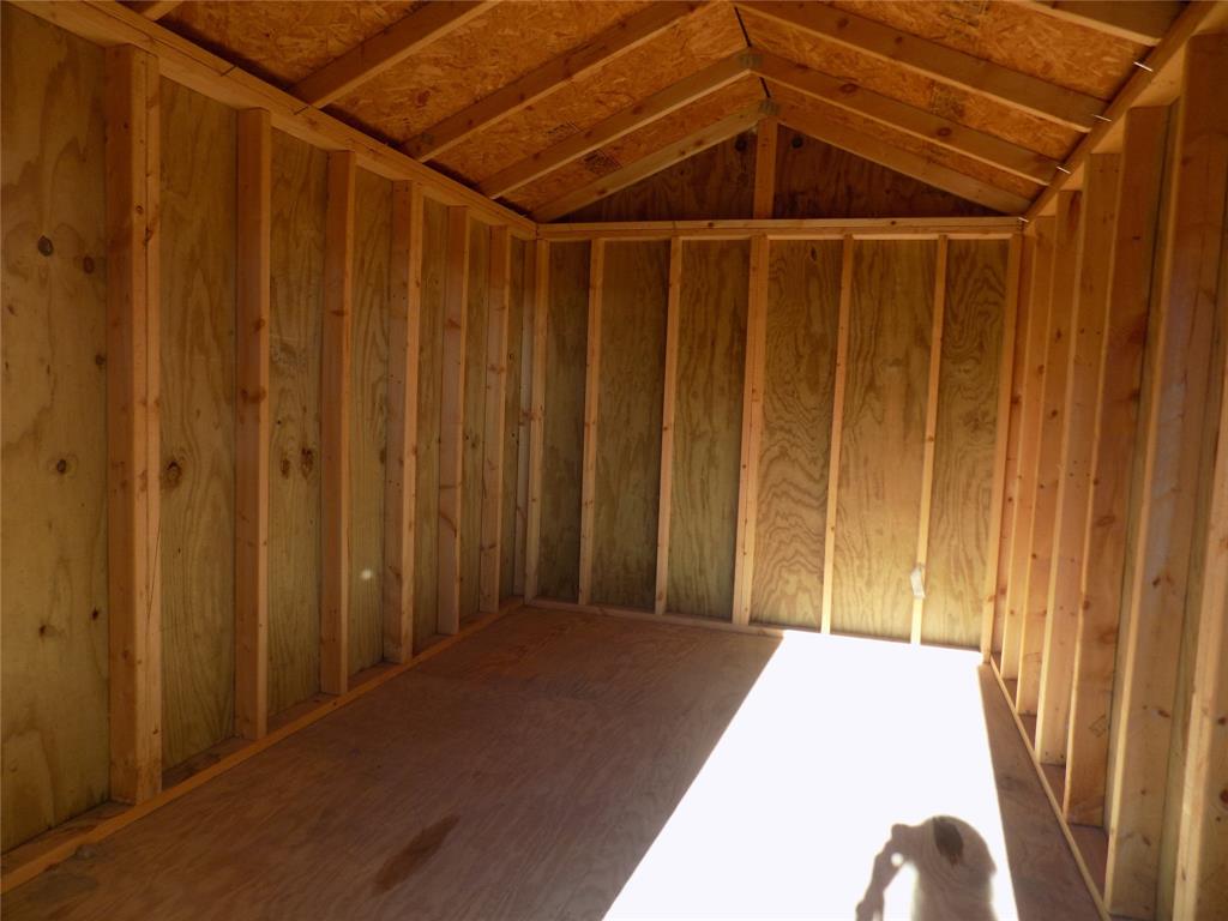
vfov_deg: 58.9
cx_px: 614
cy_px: 460
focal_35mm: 23
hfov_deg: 73.9
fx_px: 816
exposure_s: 1/125
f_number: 3.1
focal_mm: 4
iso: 80
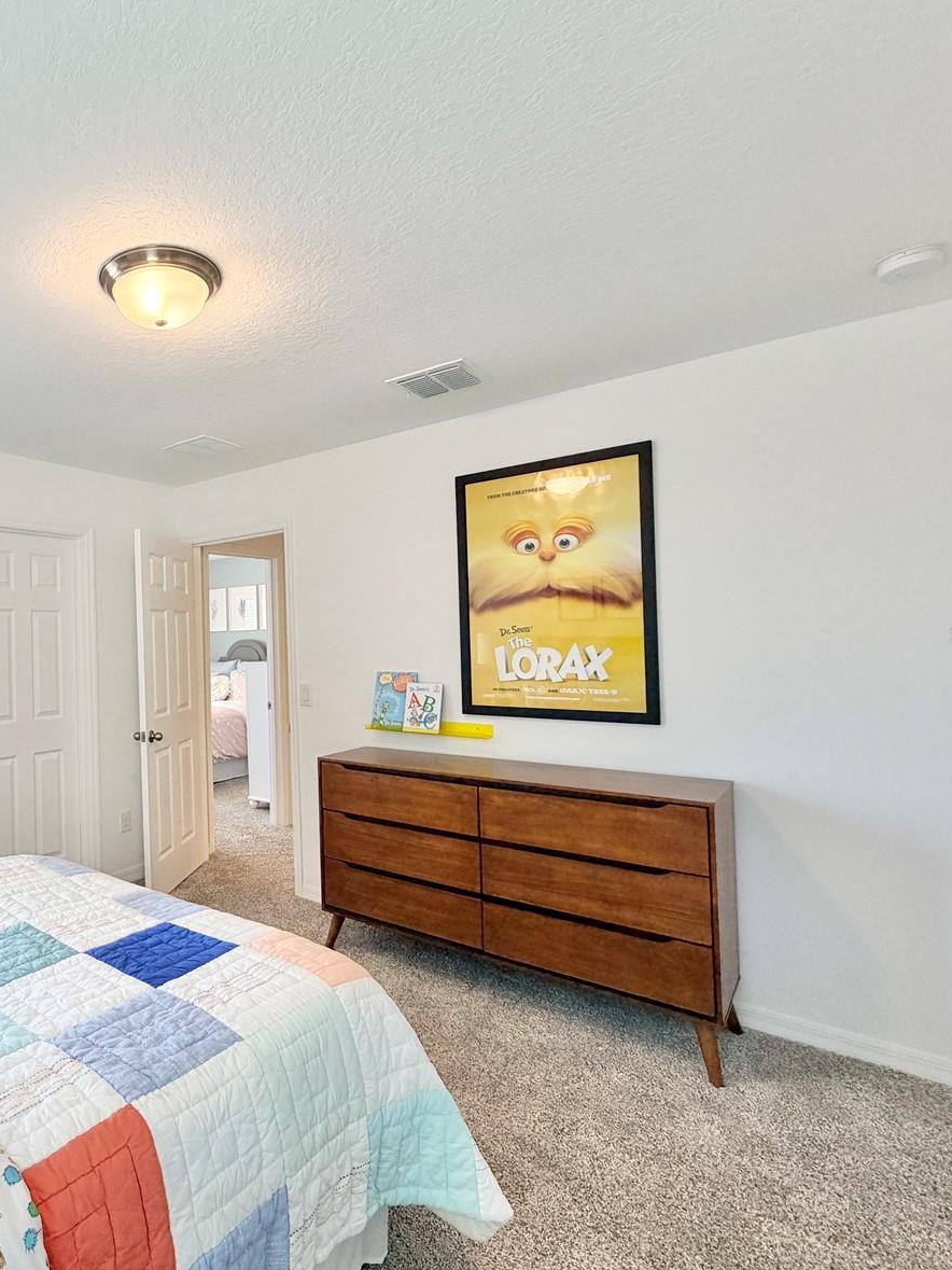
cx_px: 191
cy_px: 634
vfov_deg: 84.7
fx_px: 697
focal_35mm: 19
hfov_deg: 62.8
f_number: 2.2
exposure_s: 1/121
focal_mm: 2.22
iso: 200
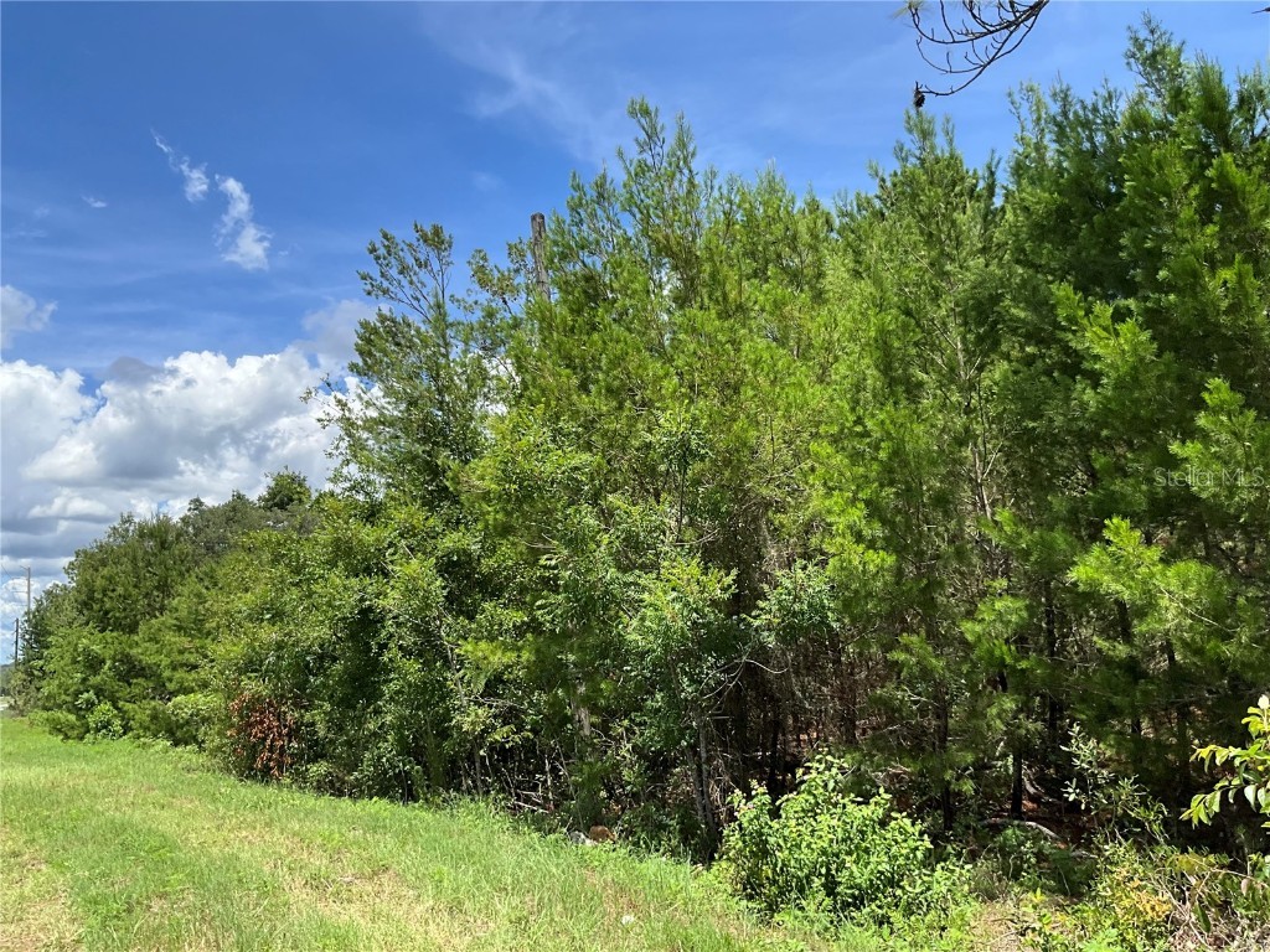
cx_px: 635
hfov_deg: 61.7
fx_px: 1064
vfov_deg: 48.2
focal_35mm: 29
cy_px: 476
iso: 25
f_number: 1.8
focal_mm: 3
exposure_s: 1/1311
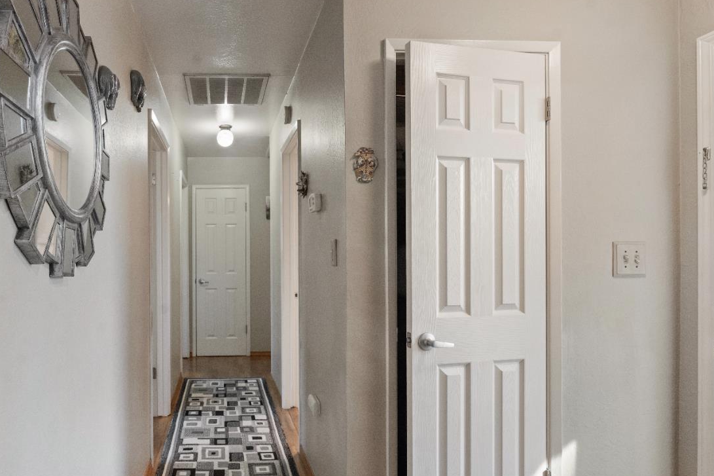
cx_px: 236
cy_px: 267
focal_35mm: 22
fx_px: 436
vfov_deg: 57.0
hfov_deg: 76.0
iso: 8000
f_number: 8
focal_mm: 16
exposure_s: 1/30
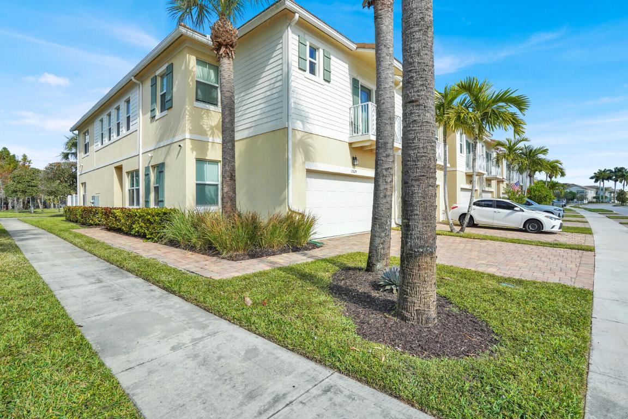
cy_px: 210
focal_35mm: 16
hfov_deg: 96.7
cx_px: 314
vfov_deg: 73.7
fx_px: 279
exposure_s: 1/1600
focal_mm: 16
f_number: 8
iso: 800
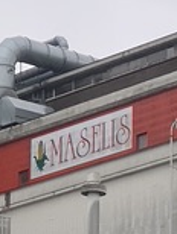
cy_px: 485
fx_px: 2346
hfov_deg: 4.3
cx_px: 314
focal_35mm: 345
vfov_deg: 5.6
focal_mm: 6
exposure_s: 1/90
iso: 16
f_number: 2.4
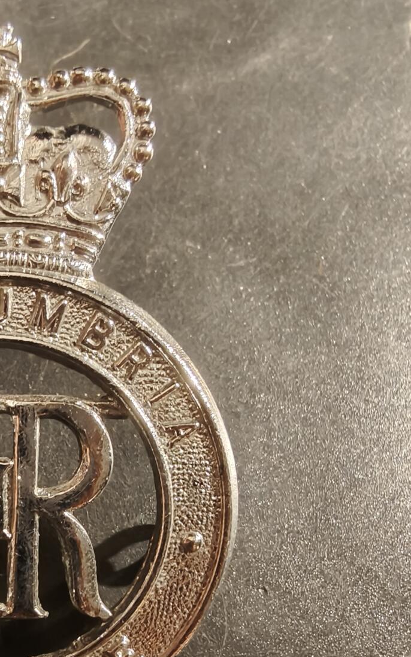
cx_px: 11
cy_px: 517
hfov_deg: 30.1
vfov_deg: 46.9
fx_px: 717
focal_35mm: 40
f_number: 2
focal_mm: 2.32
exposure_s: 1/50
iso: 500
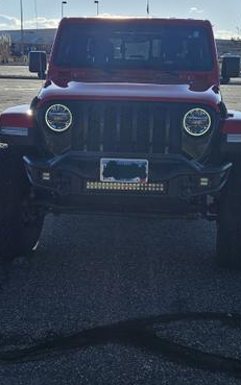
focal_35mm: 25
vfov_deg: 72.5
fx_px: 262
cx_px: 135
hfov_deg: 49.2
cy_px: 192
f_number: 1.8
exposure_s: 1/3333
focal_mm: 5.4
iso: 25
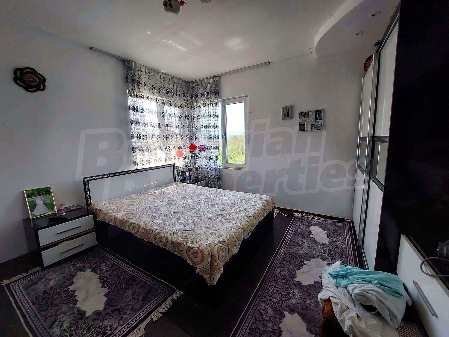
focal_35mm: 13
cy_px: 168
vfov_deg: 89.9
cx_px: 224
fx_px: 169
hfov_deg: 106.2
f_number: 2.2
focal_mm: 1.74
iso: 50
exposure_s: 1/133
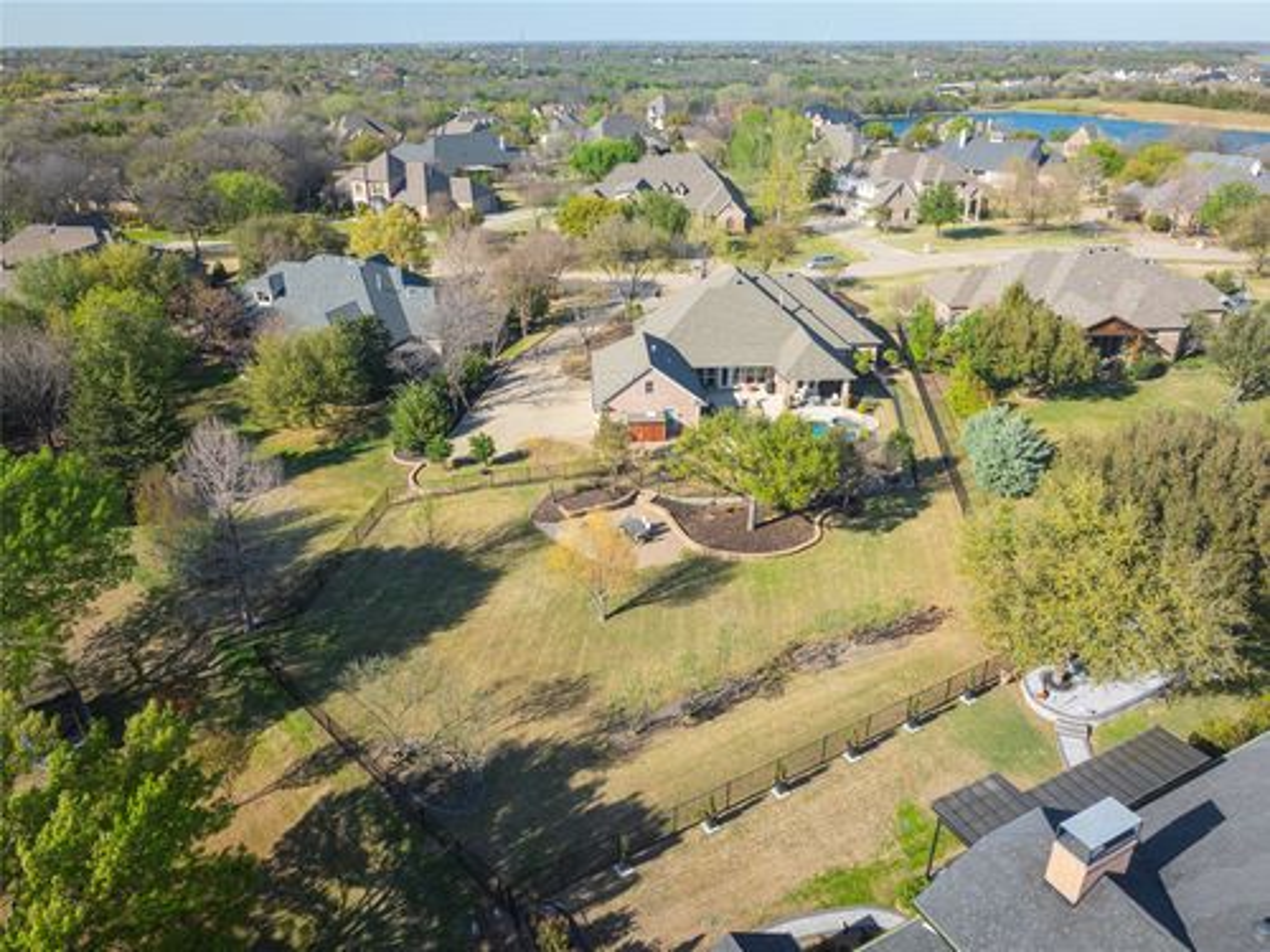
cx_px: 635
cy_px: 476
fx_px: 881
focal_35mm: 24
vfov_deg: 56.8
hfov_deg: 71.6
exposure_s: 1/160
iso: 100
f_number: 7.1
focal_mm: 12.29
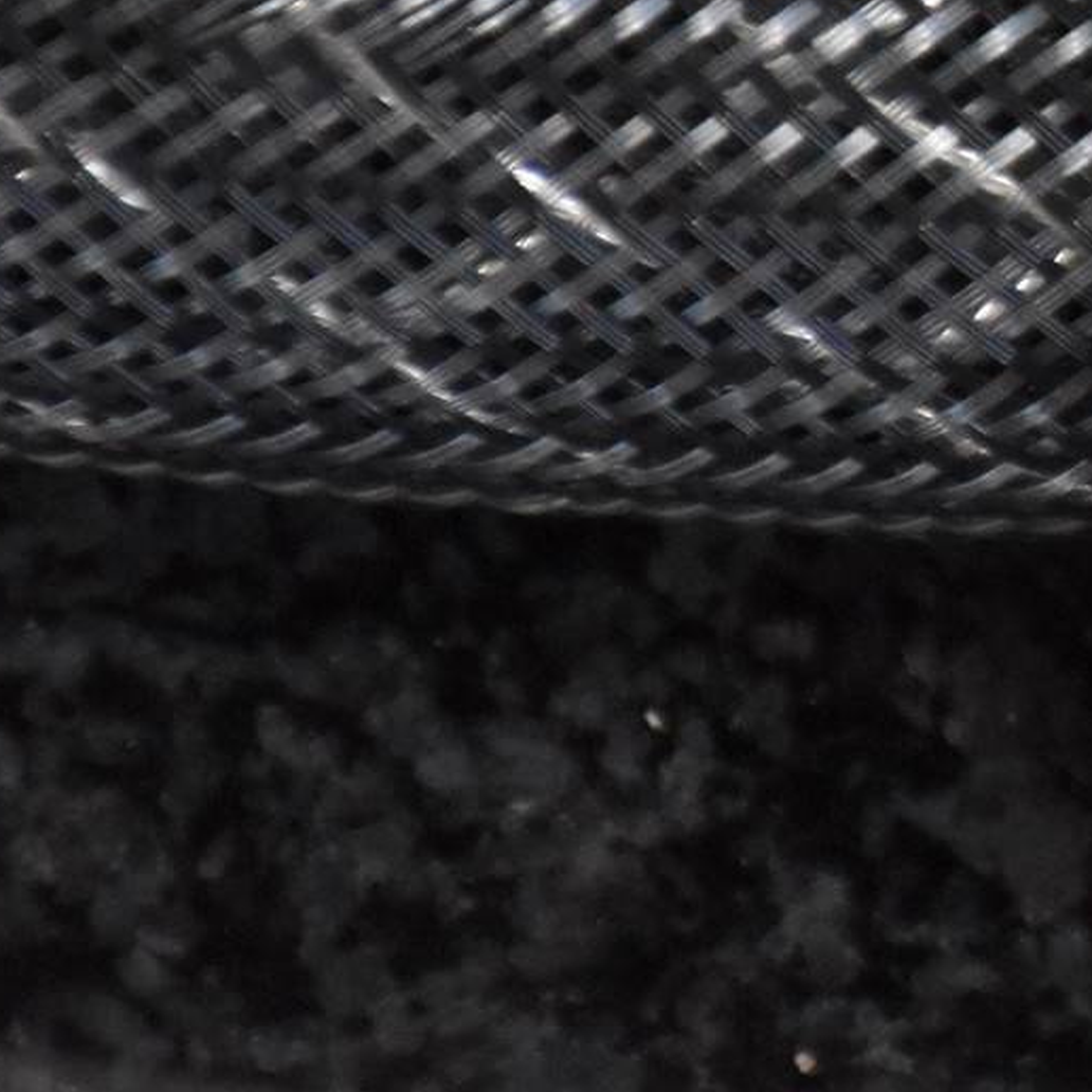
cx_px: 2374
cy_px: -396
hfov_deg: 2.1
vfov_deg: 2.1
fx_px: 29623
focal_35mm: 830
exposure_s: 1/500
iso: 3200
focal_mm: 140
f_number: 5.6
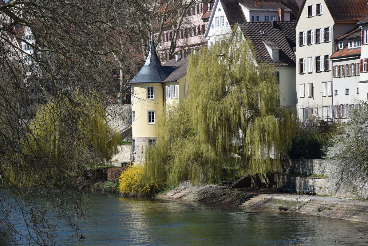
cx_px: 184
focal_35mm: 128
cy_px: 123
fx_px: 1304
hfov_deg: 16.1
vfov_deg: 10.8
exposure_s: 1/800
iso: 200
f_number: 7.1
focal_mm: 85
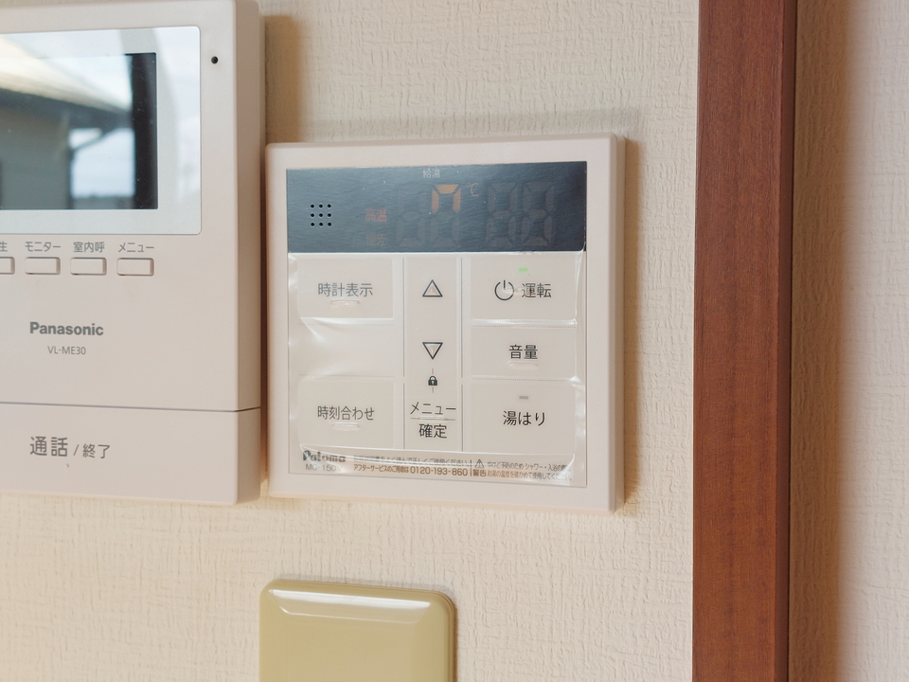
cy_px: 341
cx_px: 454
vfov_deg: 56.8
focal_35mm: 24
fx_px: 630
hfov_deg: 71.6
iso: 25
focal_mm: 5.23
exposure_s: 1/168
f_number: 1.8
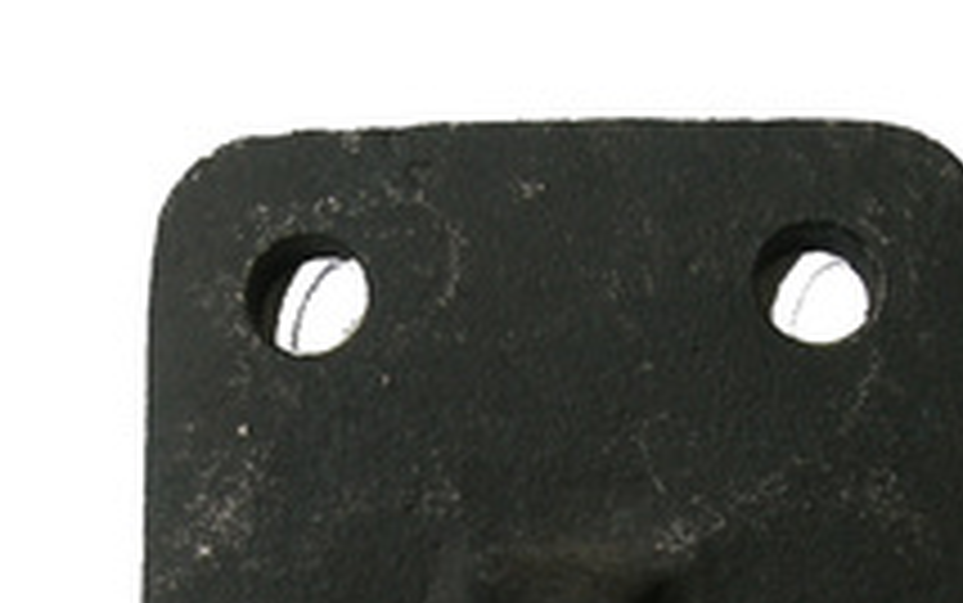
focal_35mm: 84
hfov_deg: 24.6
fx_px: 2206
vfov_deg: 14.8
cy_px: 819
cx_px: 482
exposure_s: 1/88.3
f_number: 4.9
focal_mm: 5.7
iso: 50
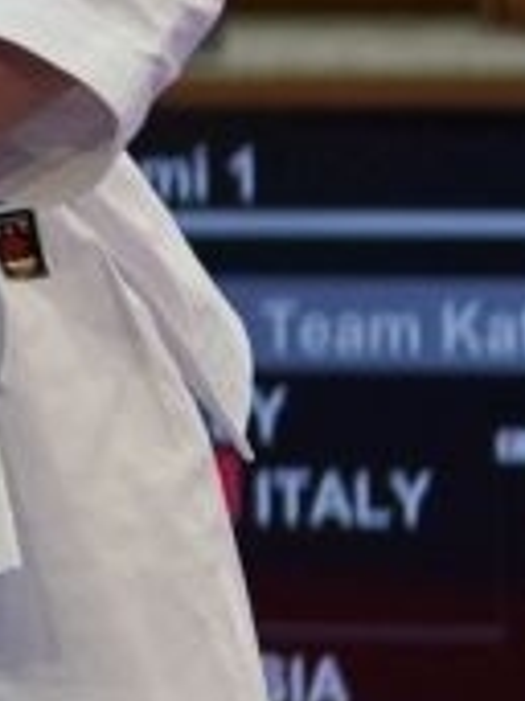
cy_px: 414
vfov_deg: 1.7
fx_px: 24135
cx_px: -3138
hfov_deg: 1.2
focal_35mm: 1192
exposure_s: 1/500
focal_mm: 118
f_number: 2.8
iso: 800
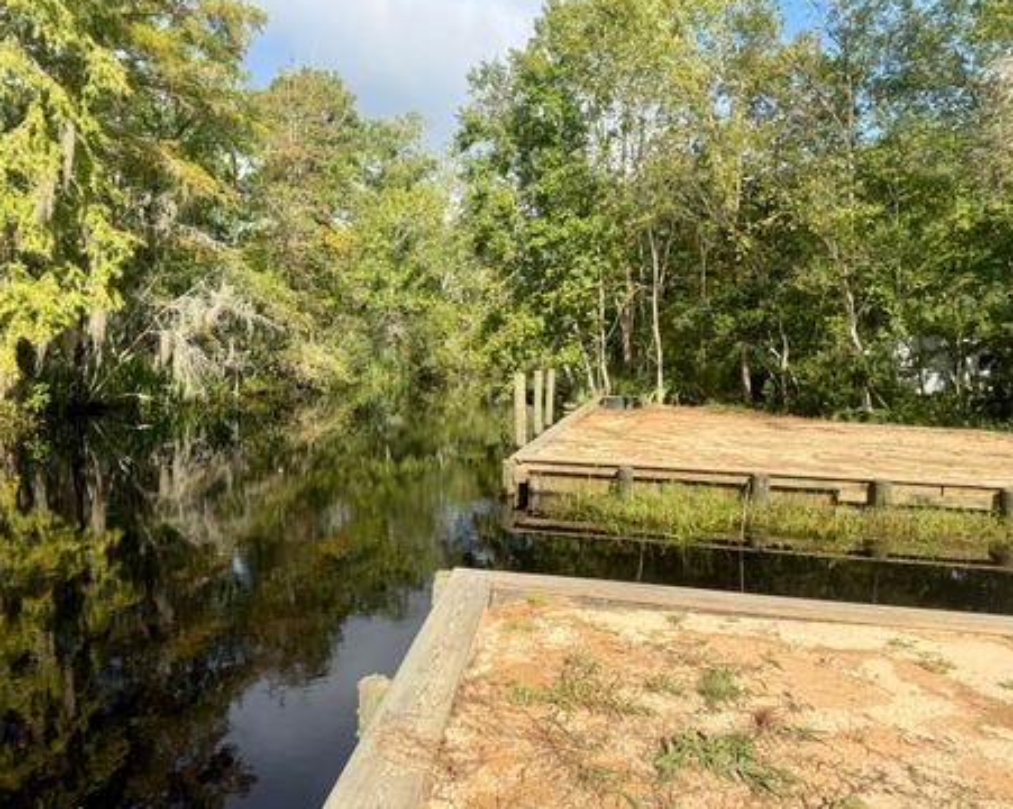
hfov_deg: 66.1
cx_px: 505
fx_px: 779
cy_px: 408
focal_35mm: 26
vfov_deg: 54.9
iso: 80
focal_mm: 6.76
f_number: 1.78
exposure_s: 1/3145
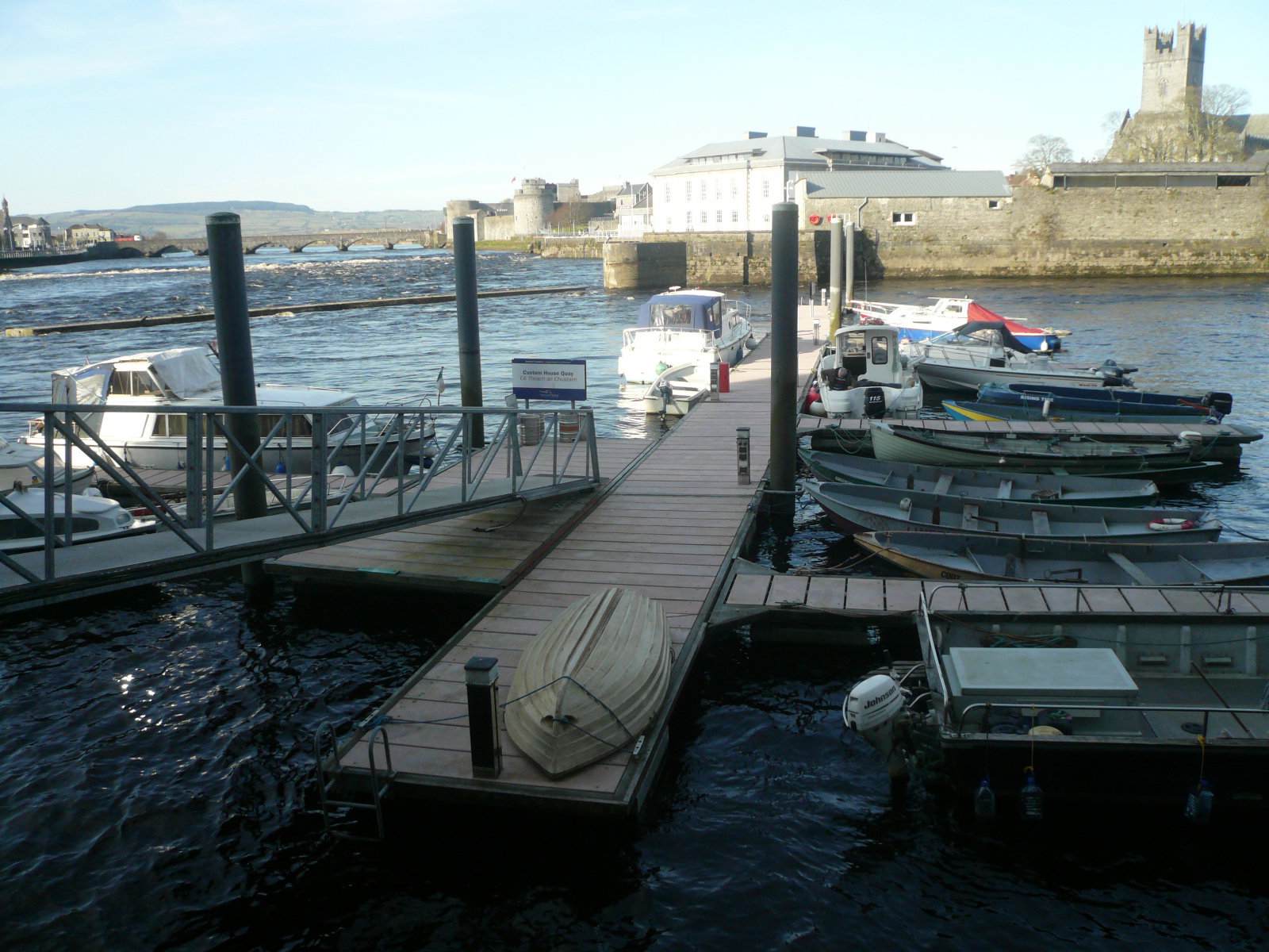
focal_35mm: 28
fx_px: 1026
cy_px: 476
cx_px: 634
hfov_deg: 63.4
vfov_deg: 49.7
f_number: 2.8
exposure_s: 1/640
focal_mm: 4.6
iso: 100
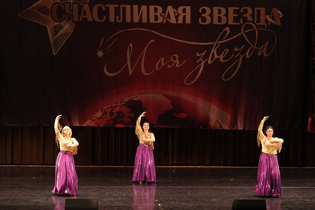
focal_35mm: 112
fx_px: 980
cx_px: 158
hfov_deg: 18.3
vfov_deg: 12.2
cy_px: 105
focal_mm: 75
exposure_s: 1/400
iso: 3200
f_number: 2.8
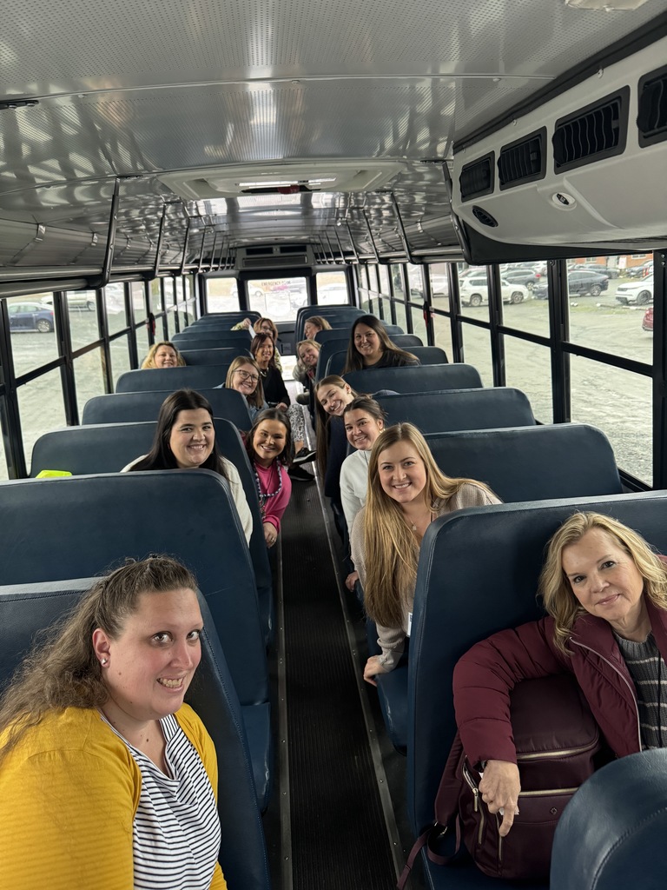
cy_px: 445
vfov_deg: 71.6
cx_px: 334
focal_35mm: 24
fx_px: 617
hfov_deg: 56.8
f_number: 1.78
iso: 400
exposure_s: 1/60
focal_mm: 6.76
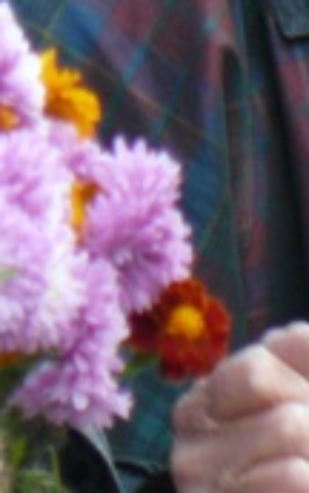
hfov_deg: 1.1
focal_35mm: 1241
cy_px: -66
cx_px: 501
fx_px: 16666
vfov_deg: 1.7
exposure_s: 1/125
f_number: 3.3
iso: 200
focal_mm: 52.5
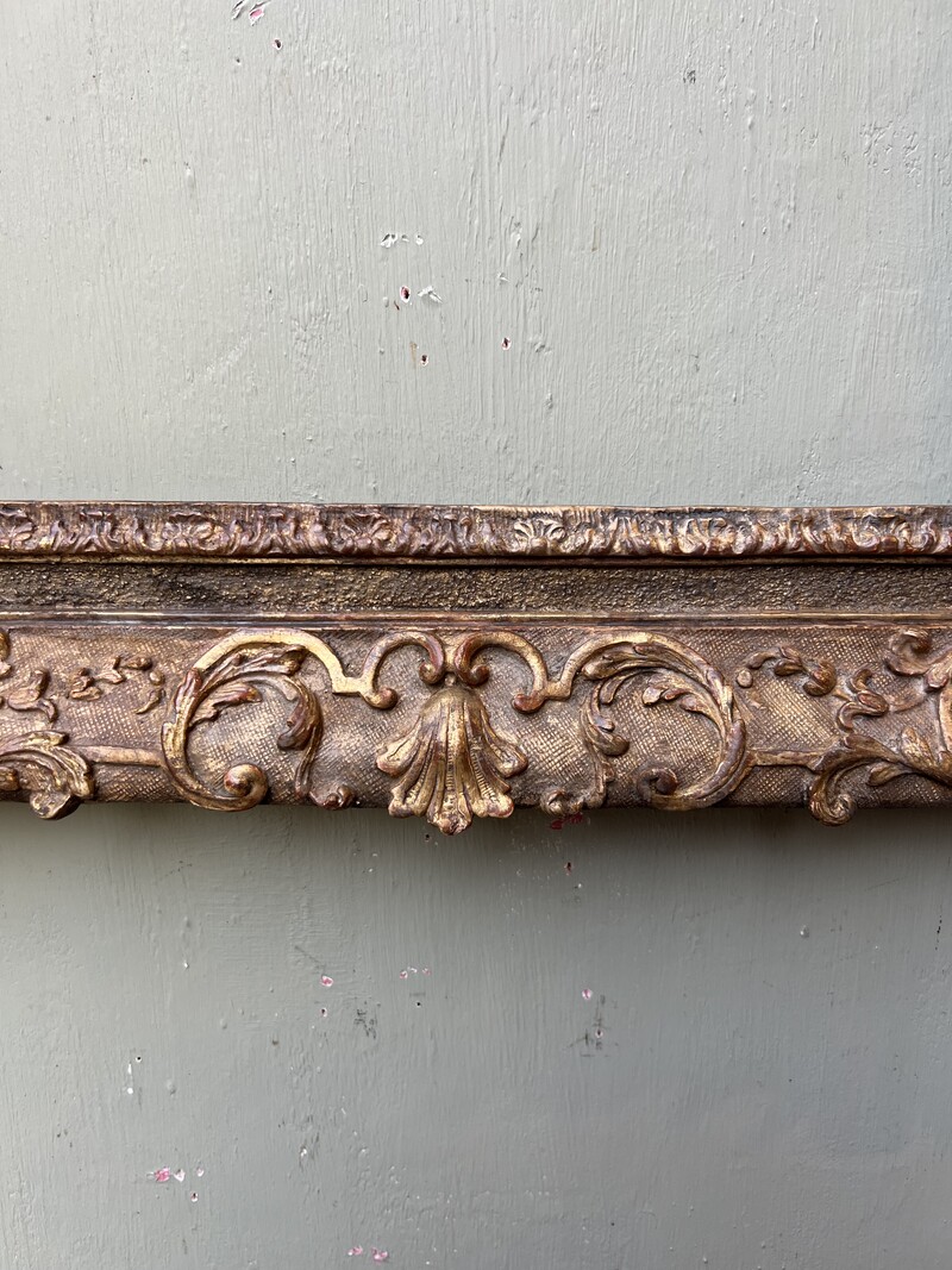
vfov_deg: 67.3
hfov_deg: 53.1
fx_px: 954
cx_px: 476
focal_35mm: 26
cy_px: 635
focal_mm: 5.7
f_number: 1.5
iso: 80
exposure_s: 1/100
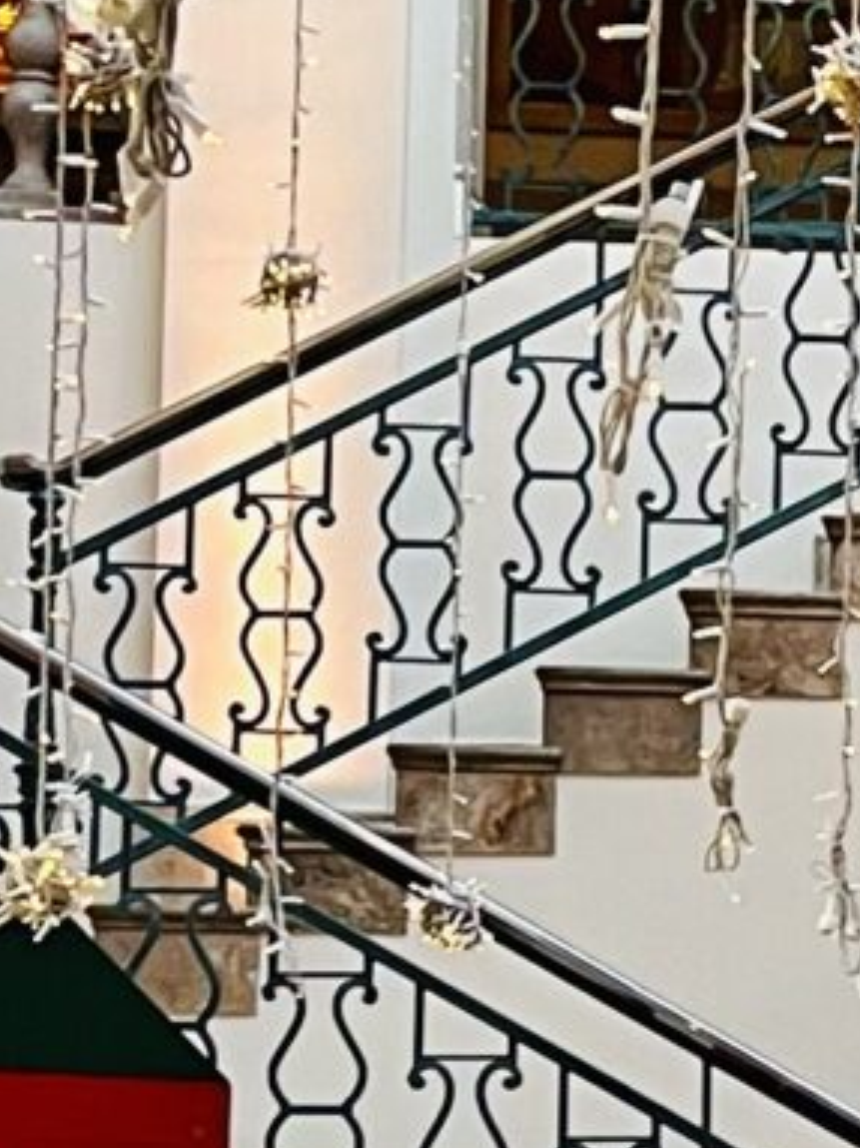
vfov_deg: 11.3
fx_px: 5767
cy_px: 854
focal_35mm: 174
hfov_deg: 7.4
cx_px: 2634
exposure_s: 1/50
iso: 80
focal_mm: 5.1
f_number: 1.6
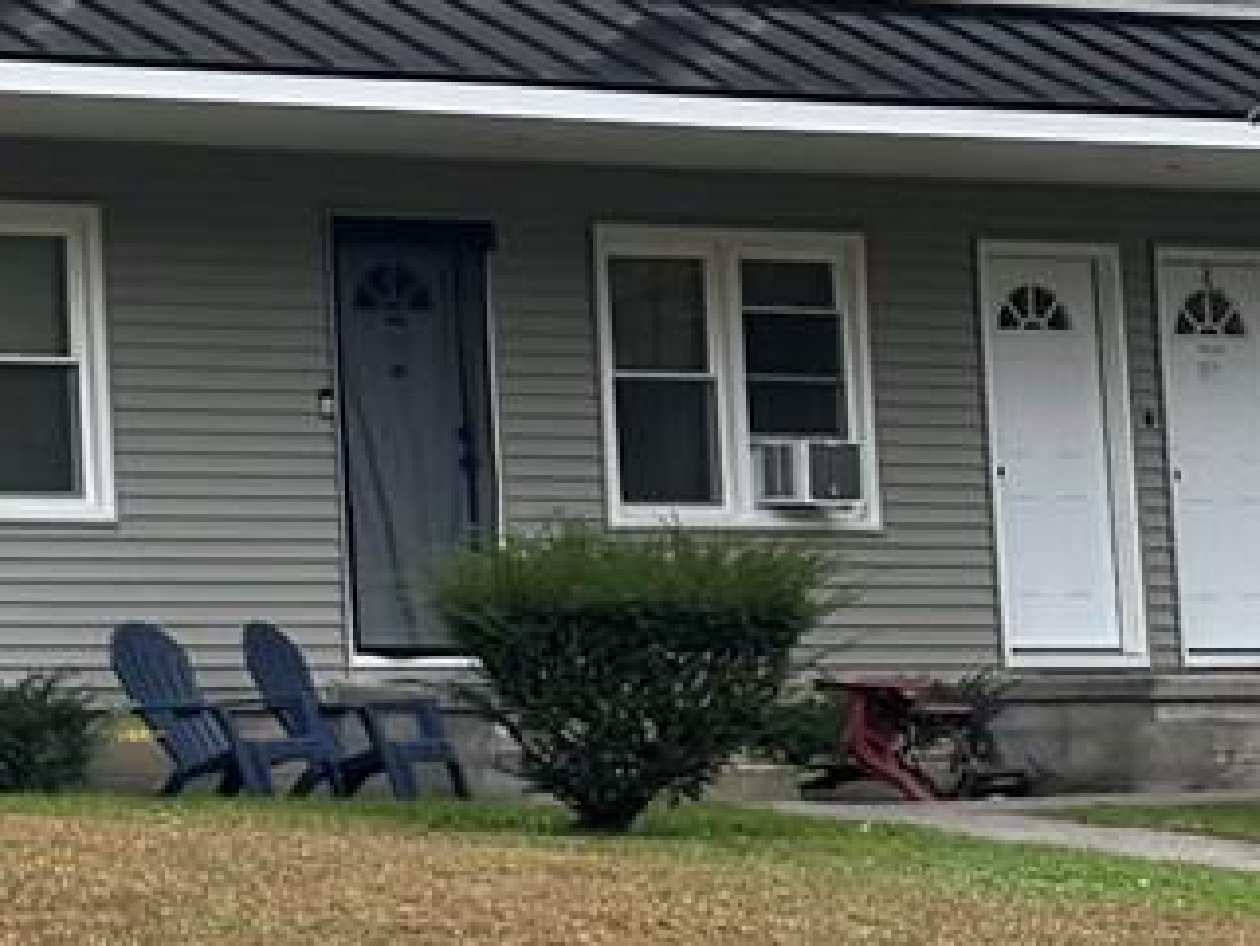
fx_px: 5571
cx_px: -2304
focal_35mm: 153
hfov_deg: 10.1
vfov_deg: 9.7
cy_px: 239
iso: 80
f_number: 1.78
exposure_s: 1/527
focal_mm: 6.76
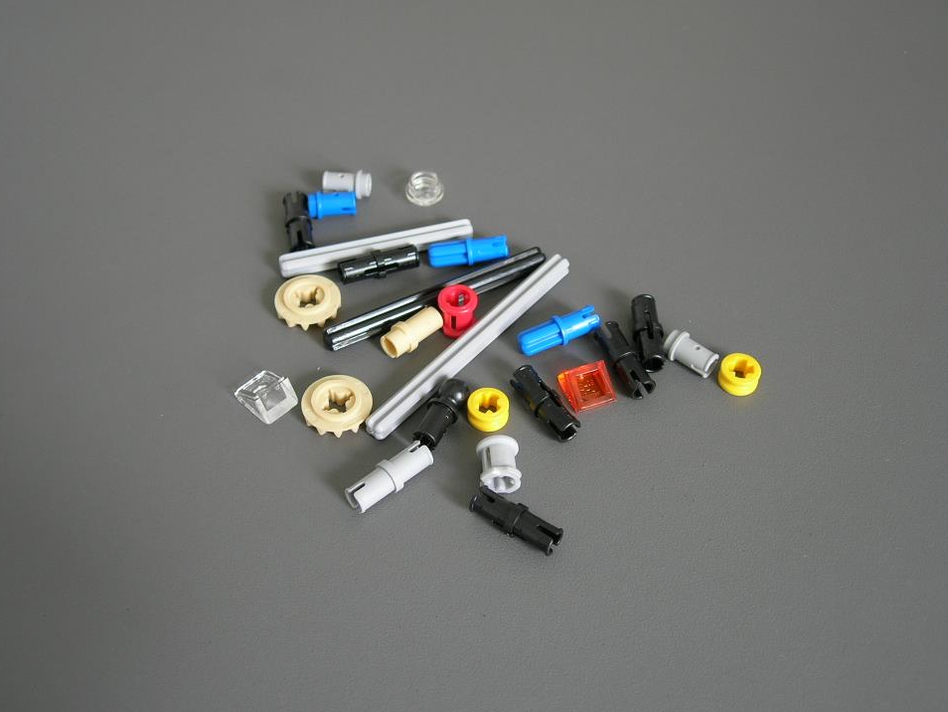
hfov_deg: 42.9
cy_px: 351
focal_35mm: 44
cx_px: 451
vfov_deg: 32.9
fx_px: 1205
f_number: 2.9
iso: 64
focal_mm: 8.5
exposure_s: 1/18.3
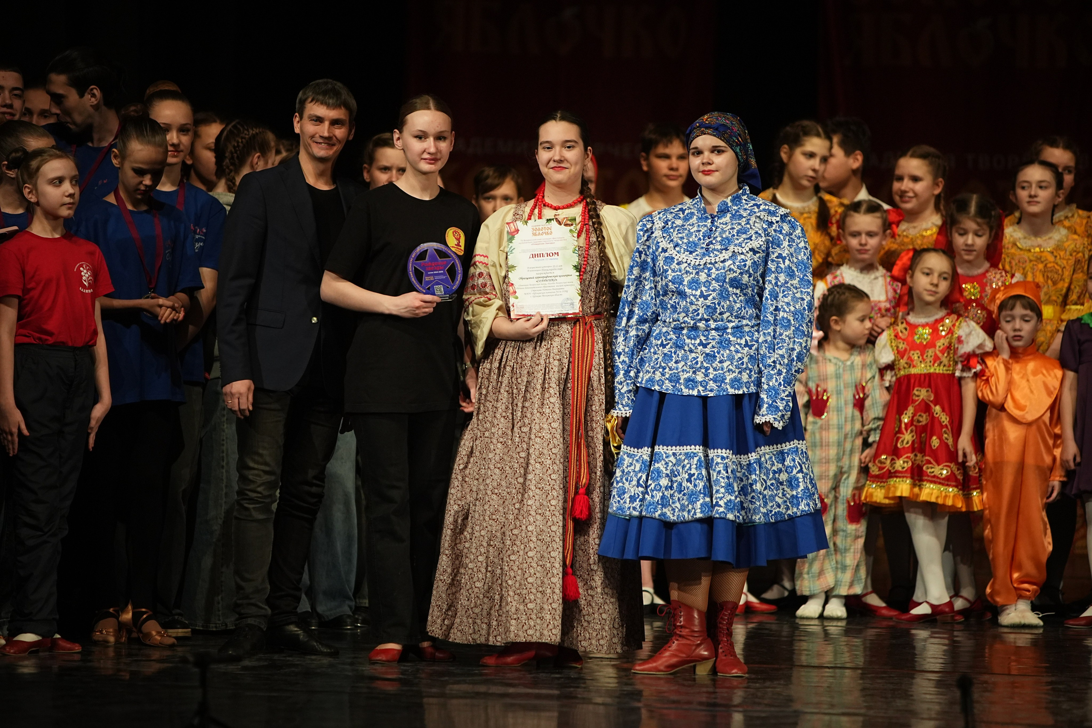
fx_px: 5612
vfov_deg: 7.4
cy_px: 364
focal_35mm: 185
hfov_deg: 11.1
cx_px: 546
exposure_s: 1/320
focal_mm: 185
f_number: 2.8
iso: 2000
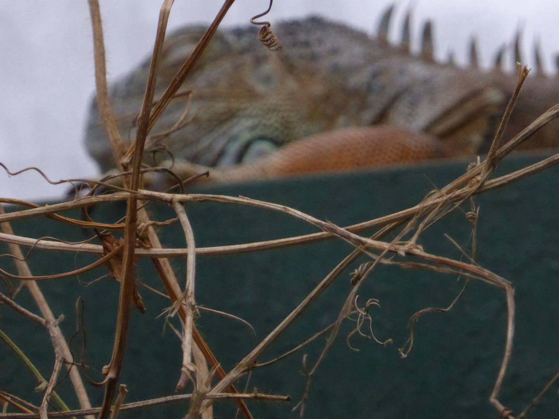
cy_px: 174
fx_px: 10028
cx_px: 323
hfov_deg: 3.2
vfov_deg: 2.4
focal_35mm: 621
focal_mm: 86
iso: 800
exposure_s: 1/100
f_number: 6.4
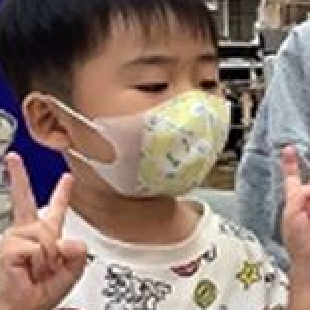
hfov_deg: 14.8
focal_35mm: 107
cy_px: 125
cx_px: 497
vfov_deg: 16.3
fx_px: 1084
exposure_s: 1/50
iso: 100
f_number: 2.4
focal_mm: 3.3
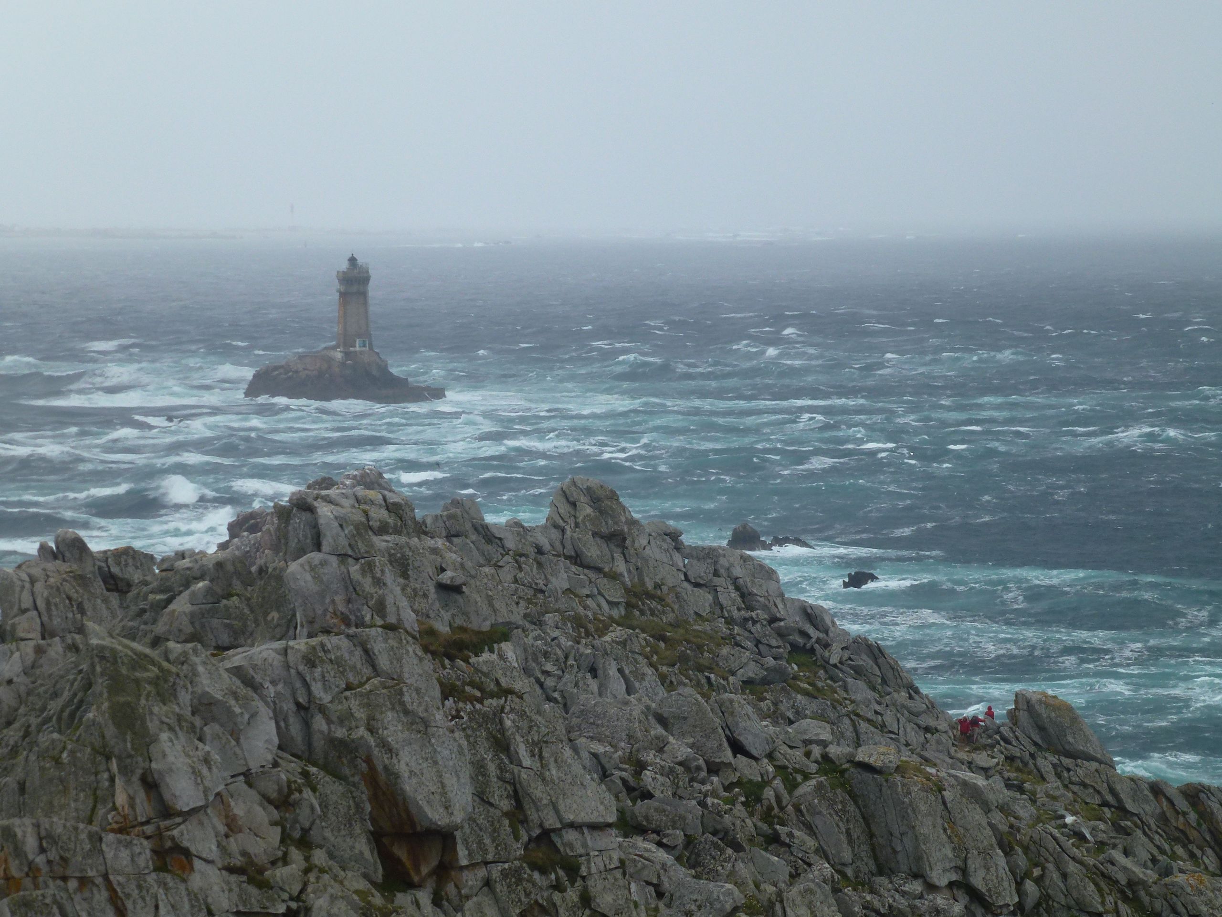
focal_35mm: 144
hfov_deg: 13.7
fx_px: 5083
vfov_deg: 10.3
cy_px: 458
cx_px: 611
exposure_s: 1/500
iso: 100
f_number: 5.2
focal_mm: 23.4
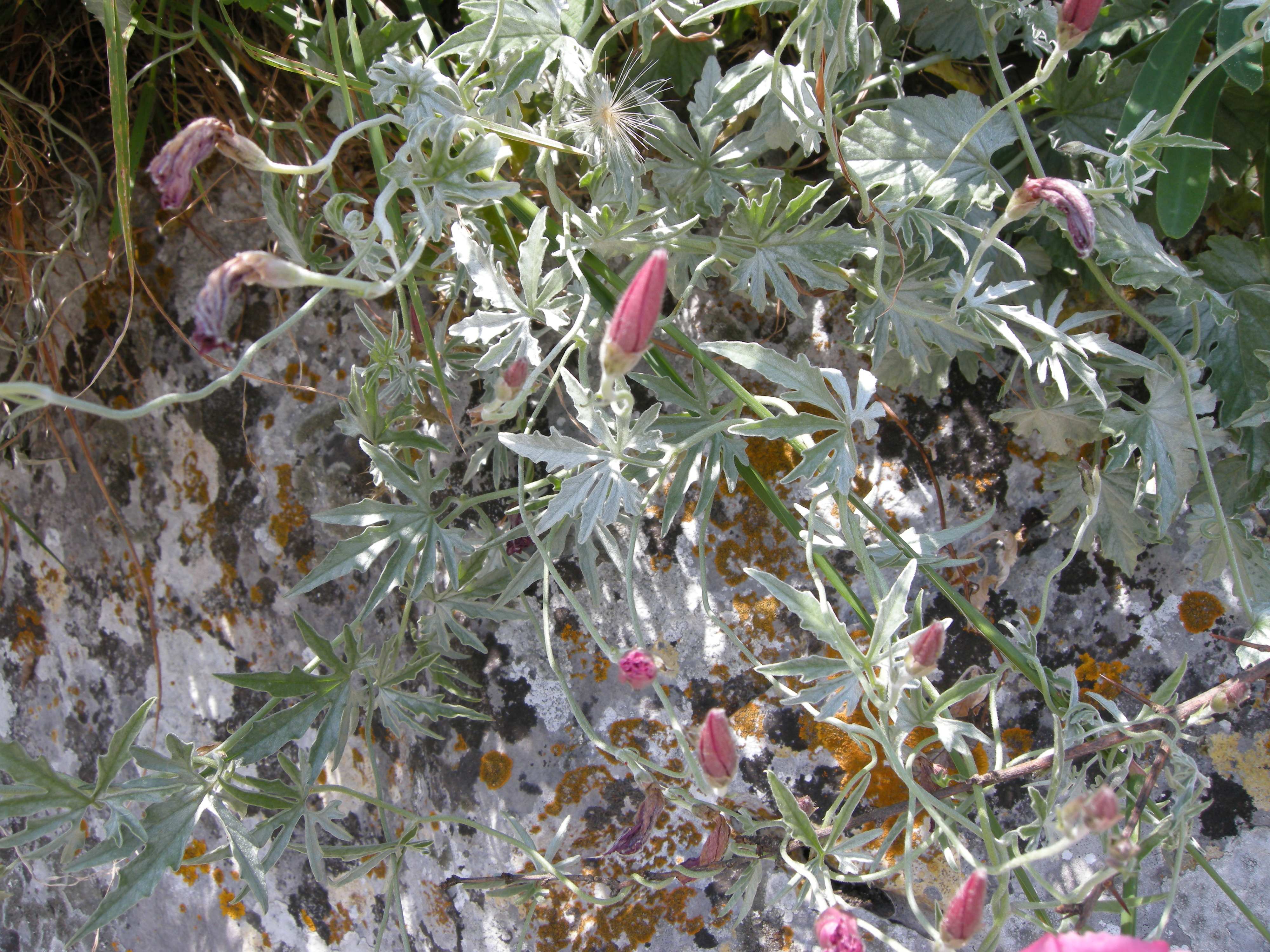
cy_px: 476
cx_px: 635
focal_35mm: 35
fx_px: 1284
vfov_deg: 40.7
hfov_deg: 52.6
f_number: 4.8
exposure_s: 1/128
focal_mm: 7.5
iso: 64
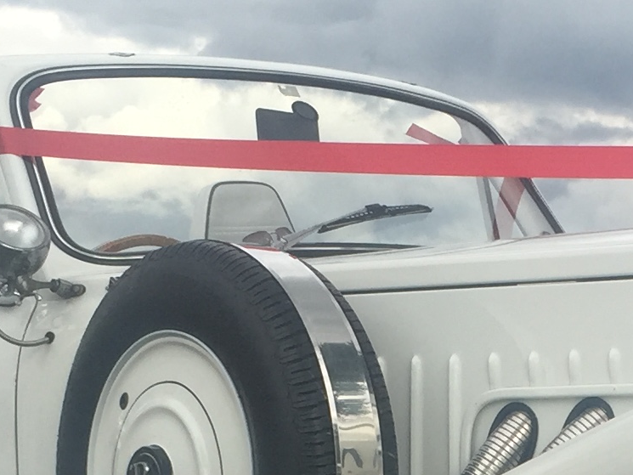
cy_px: 714
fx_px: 2323
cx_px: 589
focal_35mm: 127
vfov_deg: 11.2
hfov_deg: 15.3
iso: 32
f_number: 2.2
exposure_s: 1/964
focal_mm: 4.15
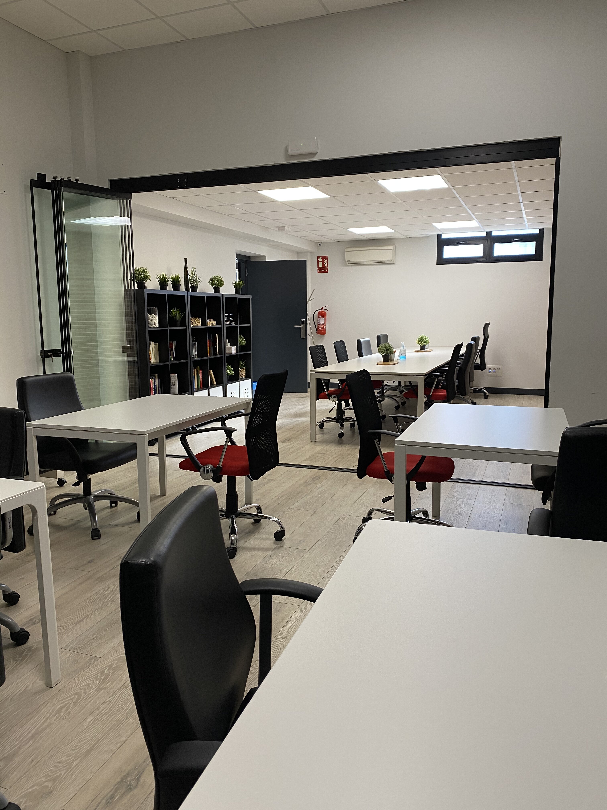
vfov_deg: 67.3
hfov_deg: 53.1
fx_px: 608
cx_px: 304
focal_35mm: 26
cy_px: 405
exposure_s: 1/50
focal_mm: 4.25
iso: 64
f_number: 1.8
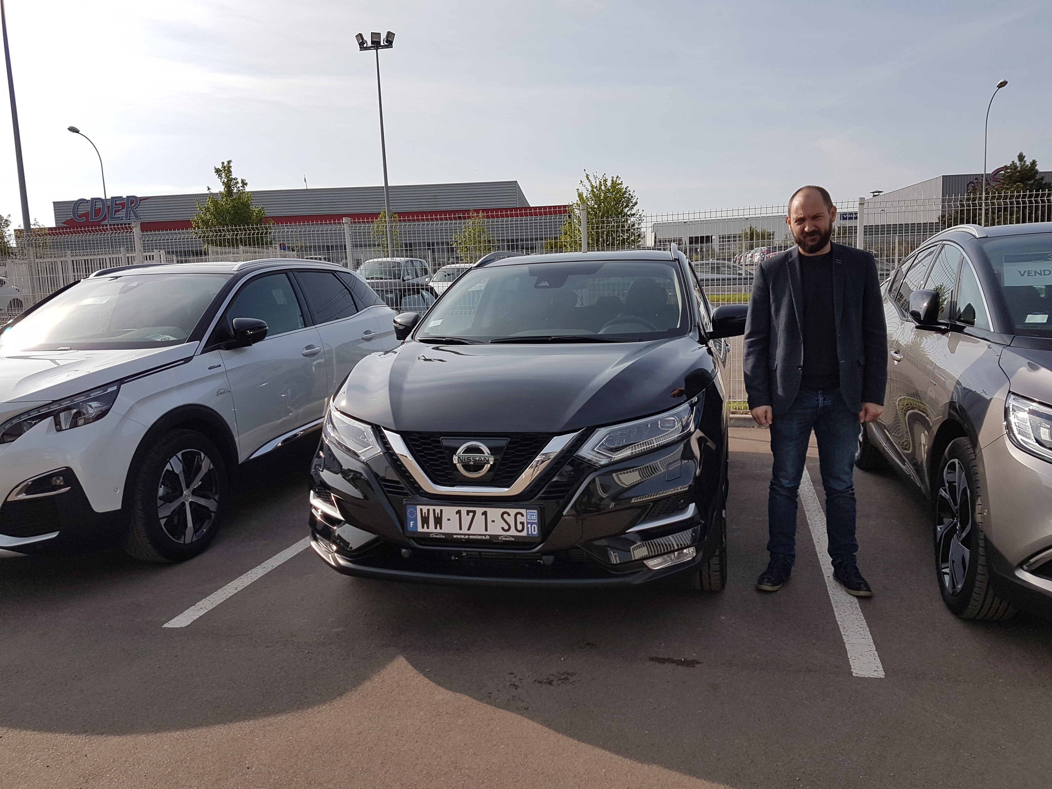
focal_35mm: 26
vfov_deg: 53.1
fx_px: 790
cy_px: 394
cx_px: 526
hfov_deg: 67.3
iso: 40
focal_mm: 4.2
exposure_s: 1/2928
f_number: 1.7
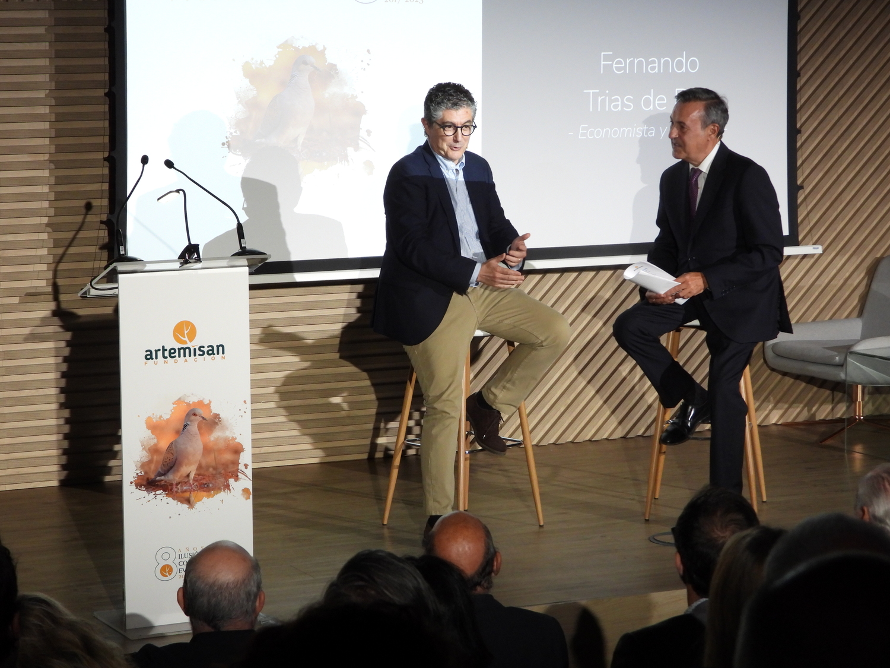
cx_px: 445
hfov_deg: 20.2
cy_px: 334
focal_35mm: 97
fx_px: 2494
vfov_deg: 15.2
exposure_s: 1/50
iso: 400
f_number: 3.5
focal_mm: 17.5
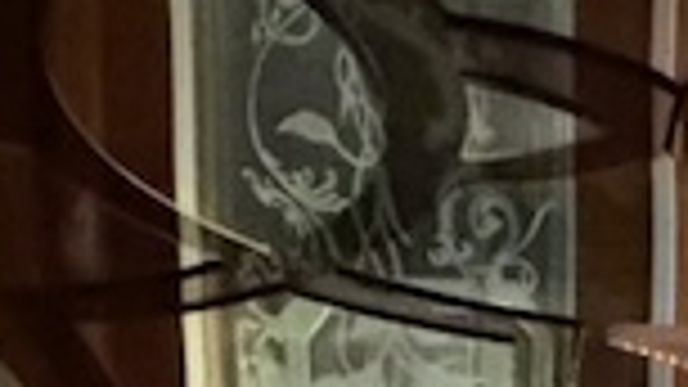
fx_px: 1824
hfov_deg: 20.7
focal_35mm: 100
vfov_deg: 8.7
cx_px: 675
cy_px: 1332
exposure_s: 1/40
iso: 1600
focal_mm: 2.22
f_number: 2.2
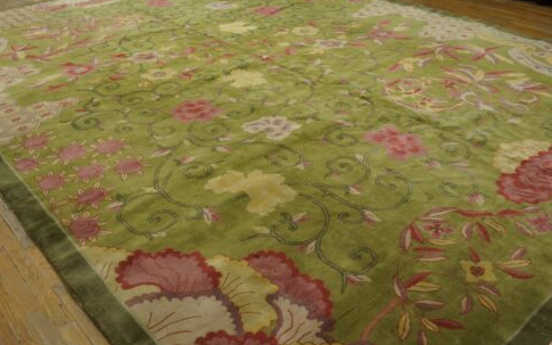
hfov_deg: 56.7
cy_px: 193
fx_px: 511
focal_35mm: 34
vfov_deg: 37.2
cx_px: 281
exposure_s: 1/160
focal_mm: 18
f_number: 4
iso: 1600
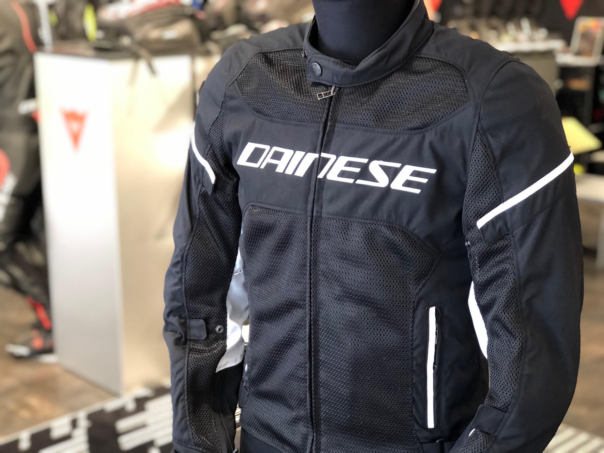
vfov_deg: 25.7
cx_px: 302
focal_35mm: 57
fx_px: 995
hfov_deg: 33.8
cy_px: 226
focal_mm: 6.6
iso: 320
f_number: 2.8
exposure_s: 1/30
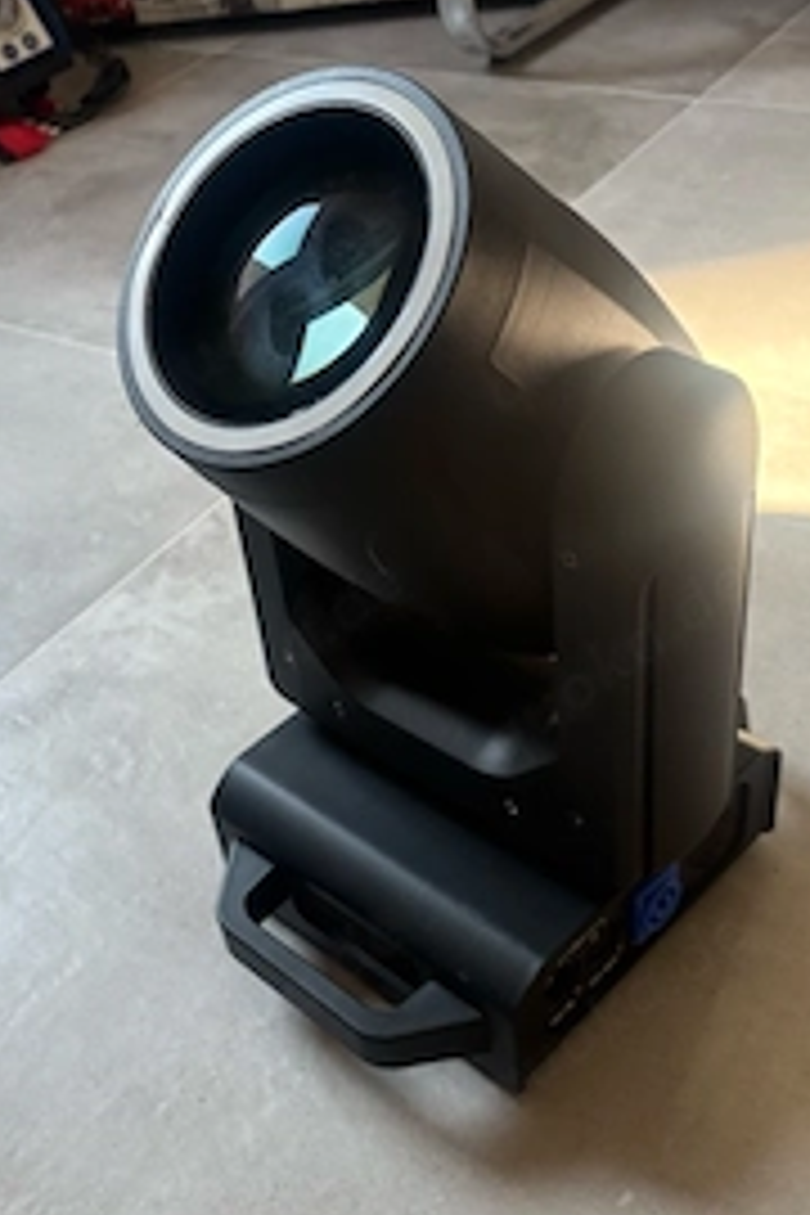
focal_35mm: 40
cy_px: 711
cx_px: 369
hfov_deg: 33.4
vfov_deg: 48.2
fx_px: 1350
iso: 80
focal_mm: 5.96
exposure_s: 1/122
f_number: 1.6
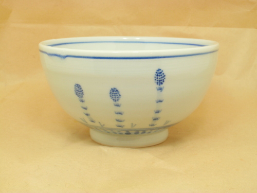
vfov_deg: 25.2
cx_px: 128
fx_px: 431
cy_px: 96
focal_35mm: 58
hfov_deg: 33.2
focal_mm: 10.43
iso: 160
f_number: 4.5
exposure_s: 1/60
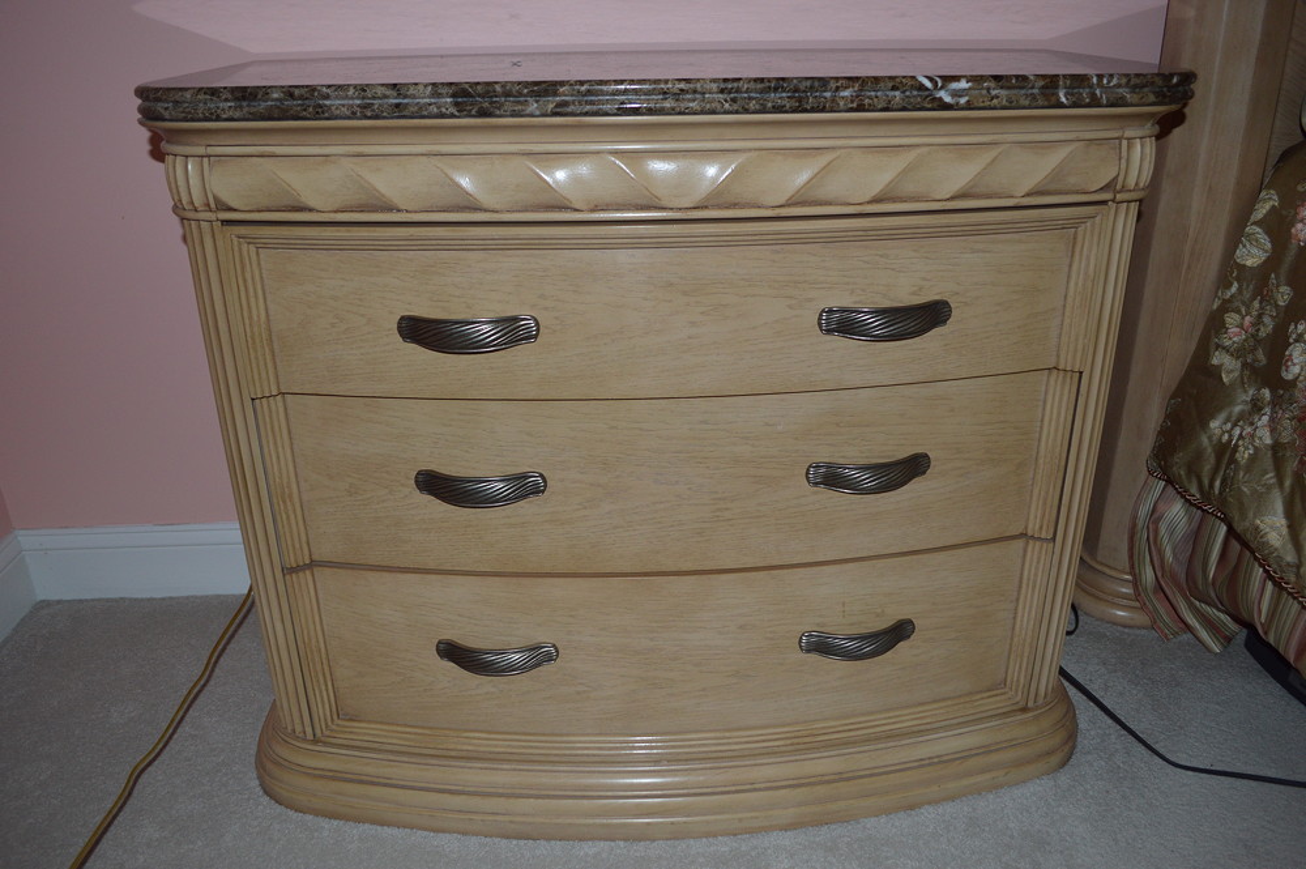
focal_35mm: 27
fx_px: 979
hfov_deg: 67.4
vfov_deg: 47.9
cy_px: 434
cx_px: 653
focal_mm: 18
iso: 400
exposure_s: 1/60
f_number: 3.5
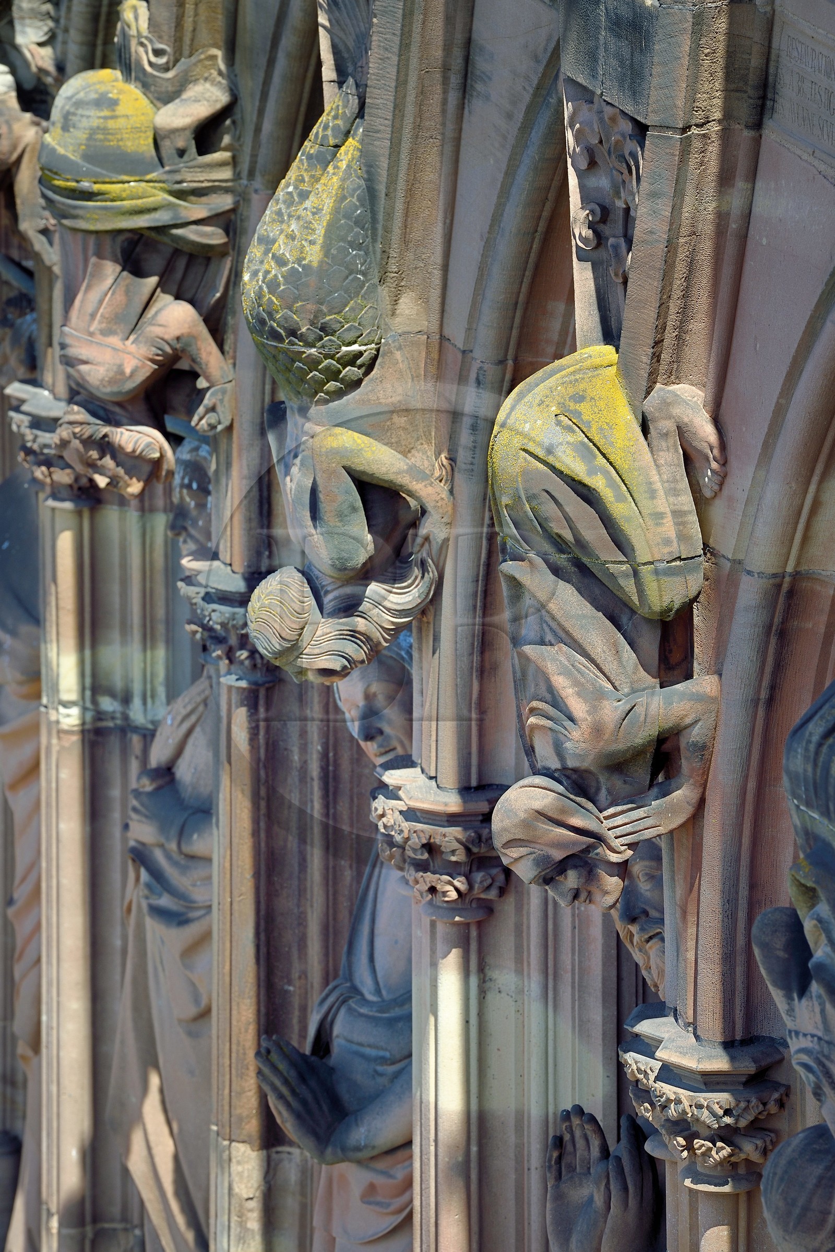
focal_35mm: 200
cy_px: 626
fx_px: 6958
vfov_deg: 10.3
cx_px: 418
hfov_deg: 6.9
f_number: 11
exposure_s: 1/125
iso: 200
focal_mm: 200
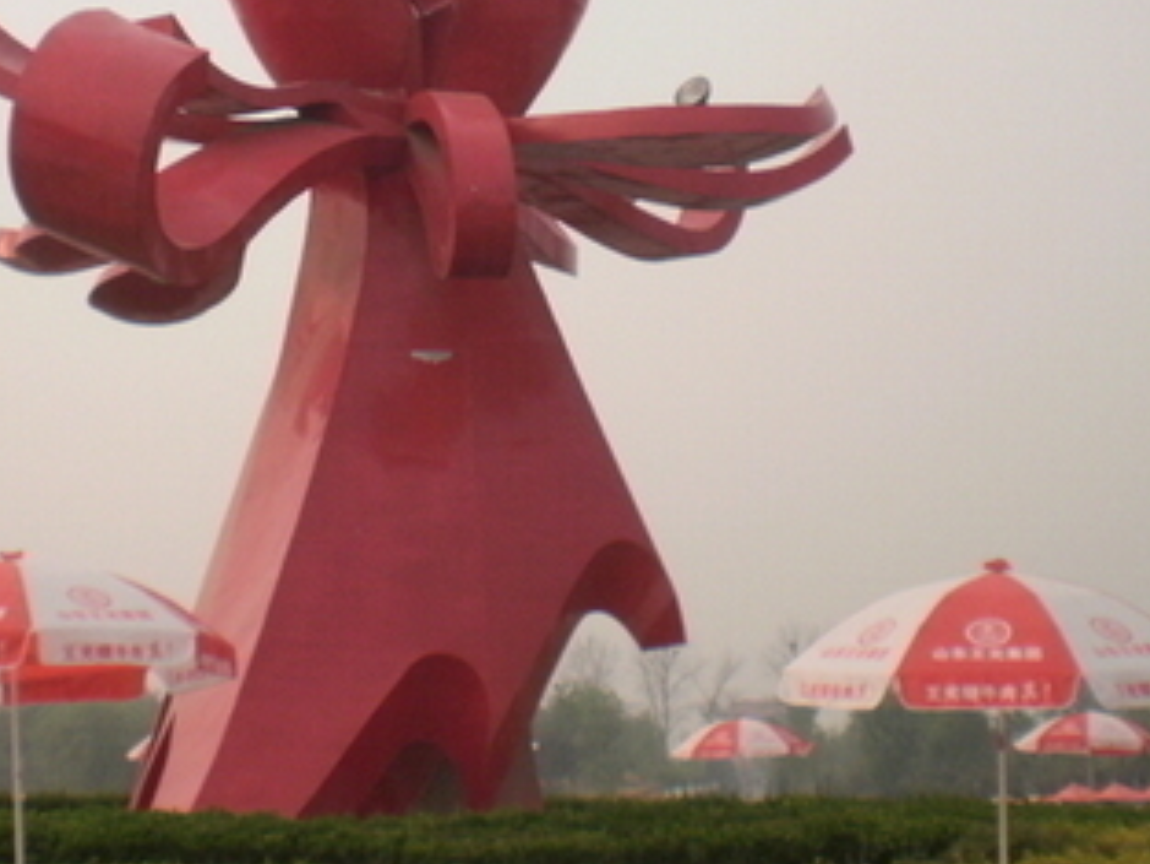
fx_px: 2293
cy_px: 228
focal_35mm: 69
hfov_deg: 28.0
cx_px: 412
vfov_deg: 21.2
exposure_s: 1/800
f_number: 4.6
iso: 100
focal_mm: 6.3
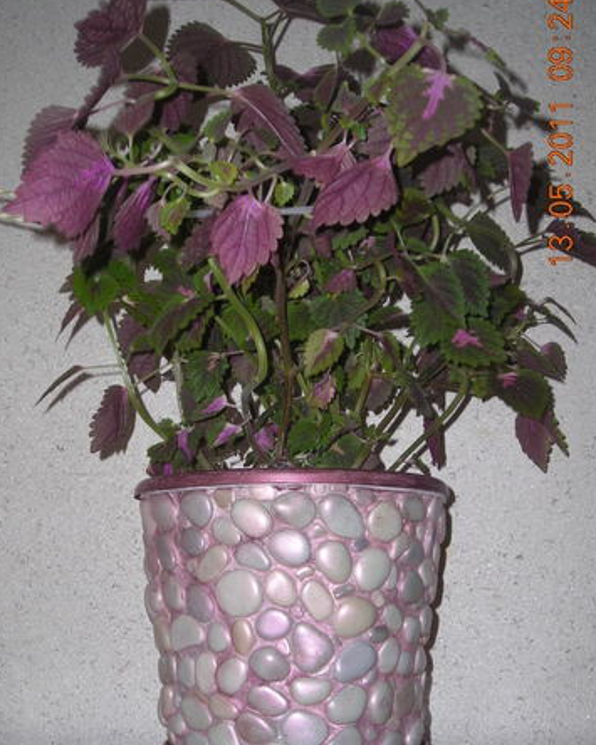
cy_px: 401
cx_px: 286
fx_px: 1015
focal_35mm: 46
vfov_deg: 40.3
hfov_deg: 32.7
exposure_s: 1/60
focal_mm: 6.3
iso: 50
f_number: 3.2
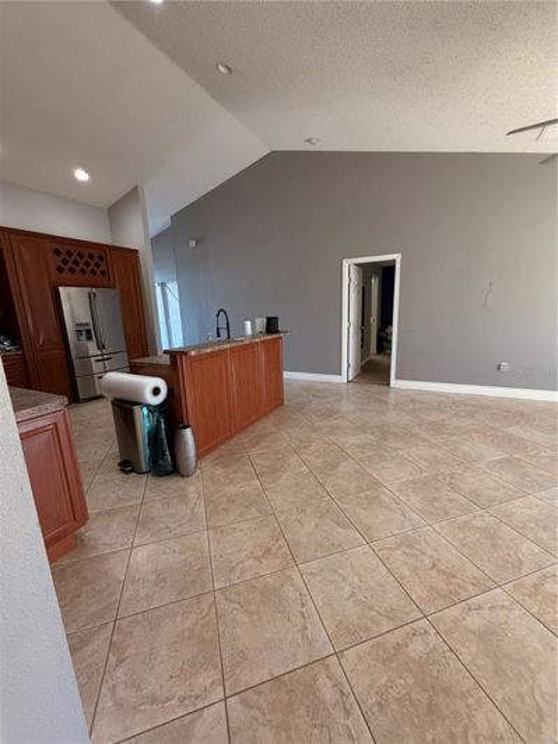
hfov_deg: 85.7
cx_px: 279
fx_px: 301
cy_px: 372
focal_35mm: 14
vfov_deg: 102.1
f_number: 2.2
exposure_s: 1/120
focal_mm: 2.22
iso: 250
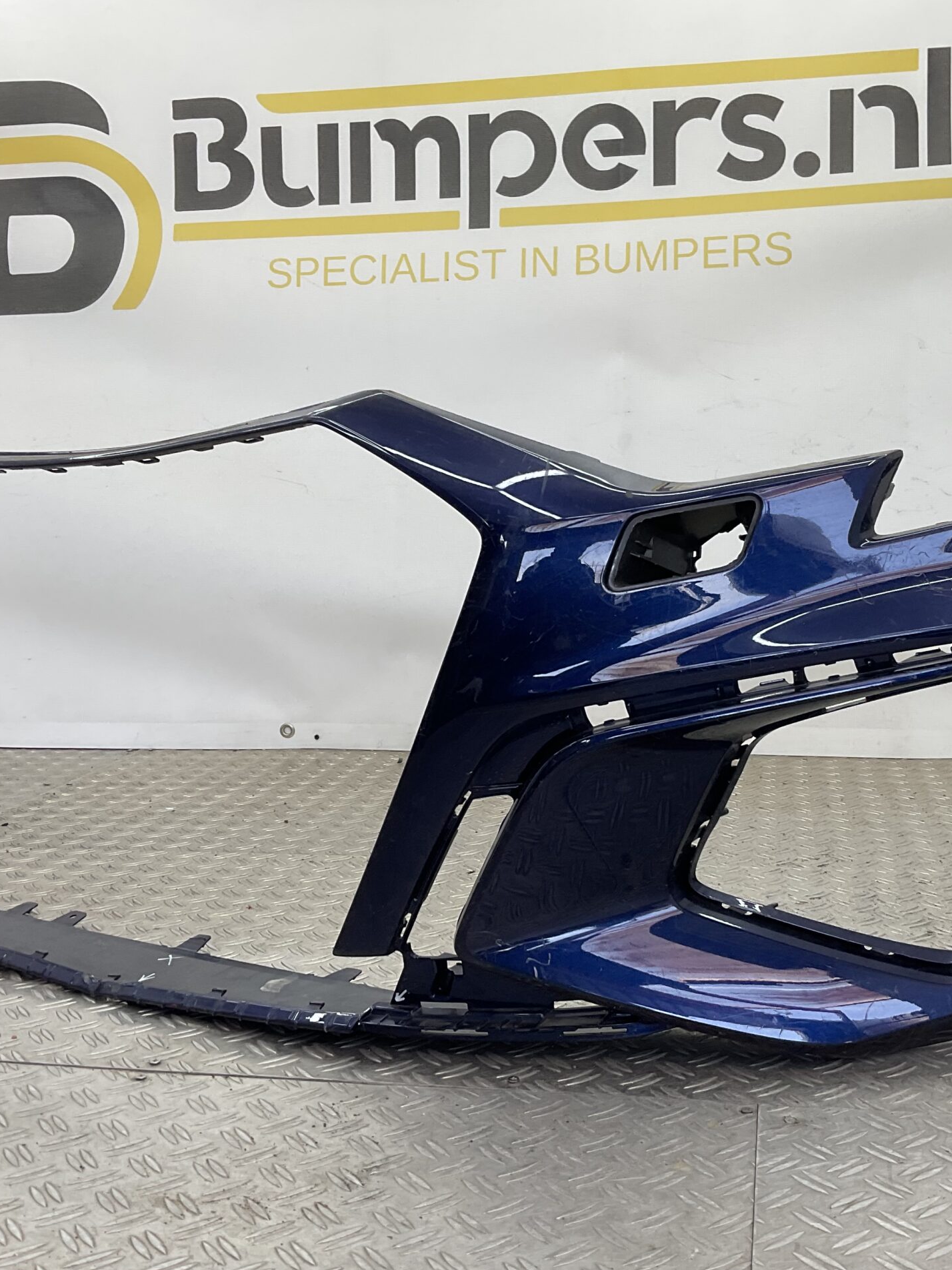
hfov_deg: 36.7
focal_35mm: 39
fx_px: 1430
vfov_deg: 47.9
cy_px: 636
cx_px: 548
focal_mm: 3
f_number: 1.8
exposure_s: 1/112
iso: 16
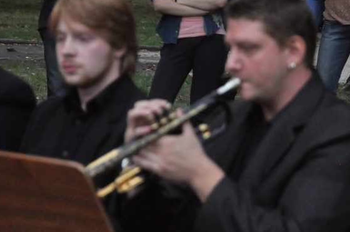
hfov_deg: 7.2
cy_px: 68
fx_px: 2796
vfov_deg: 4.8
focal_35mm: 288
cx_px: 216
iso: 2000
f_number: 5.6
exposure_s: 1/200
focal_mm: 105
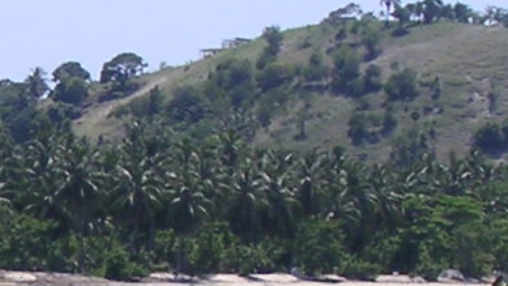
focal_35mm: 218
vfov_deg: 5.5
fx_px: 2937
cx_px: -253
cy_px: 394
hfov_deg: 9.6
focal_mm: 6
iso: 50
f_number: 6.7
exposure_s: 1/180
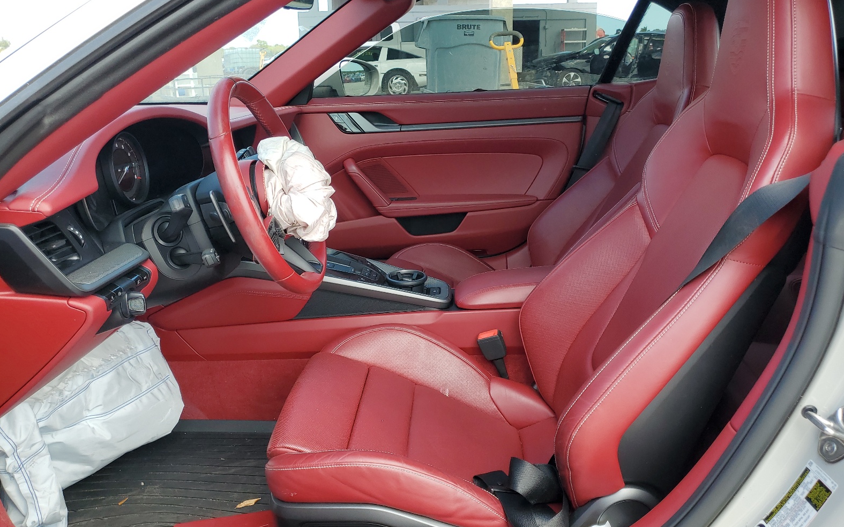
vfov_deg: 44.5
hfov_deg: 66.5
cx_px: 416
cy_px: 269
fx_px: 644
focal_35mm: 28
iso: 50
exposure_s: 1/476
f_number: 1.5
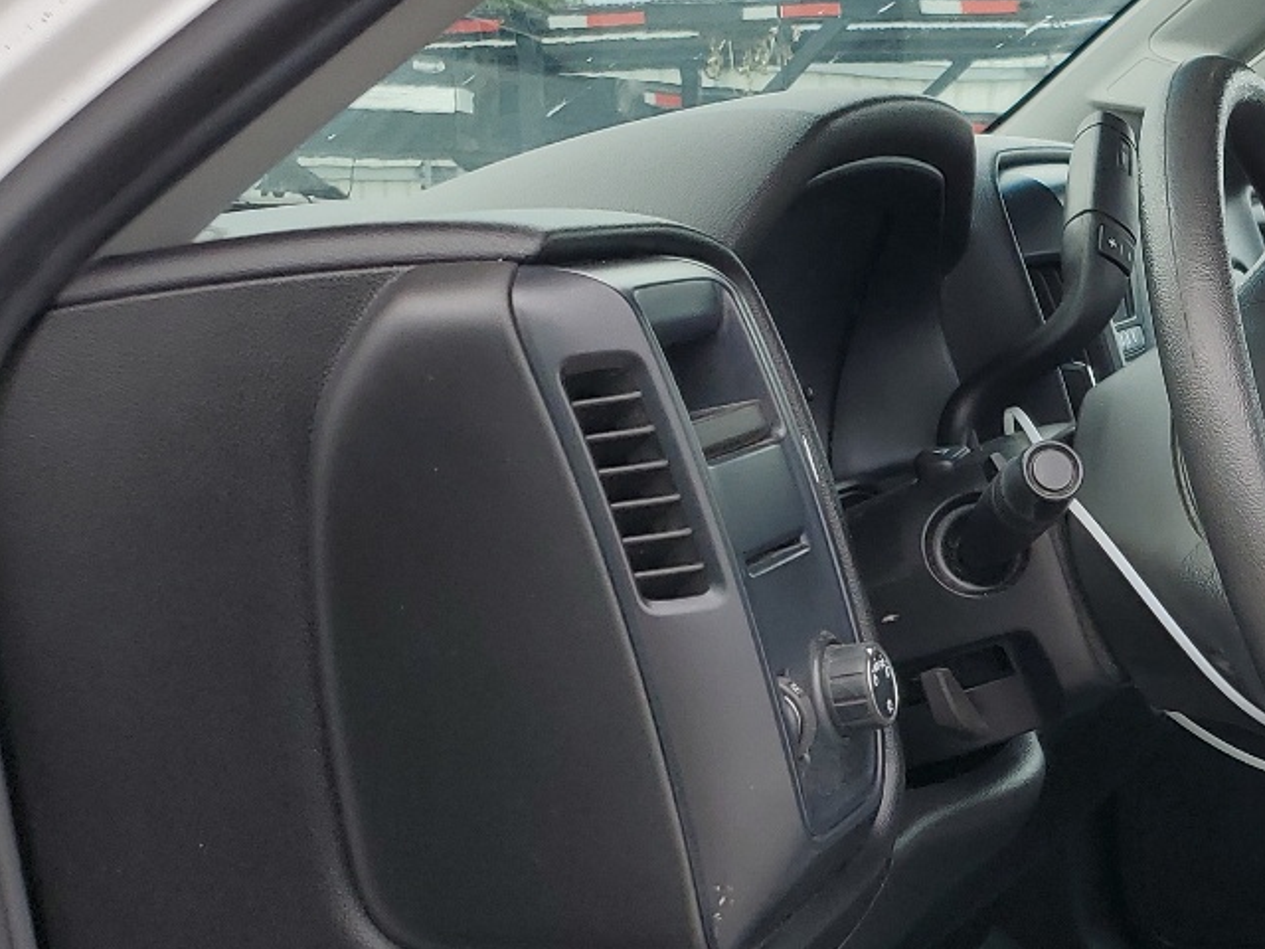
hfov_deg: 26.5
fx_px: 2375
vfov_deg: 22.2
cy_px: 791
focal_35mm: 65
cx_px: 1514
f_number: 1.5
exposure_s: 1/909
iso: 50
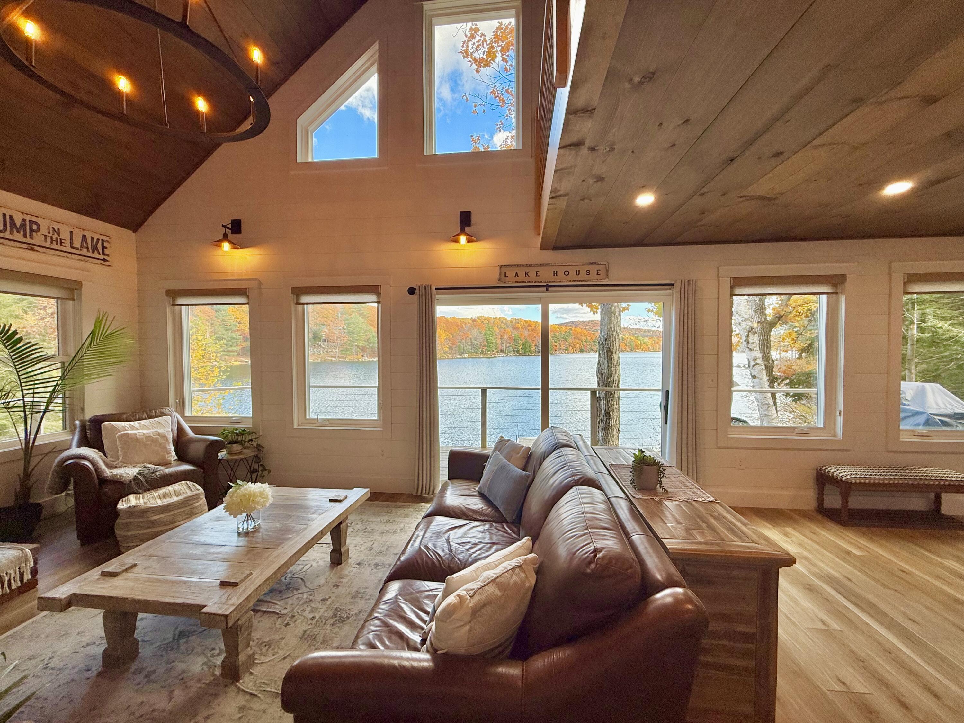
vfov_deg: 85.7
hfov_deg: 102.1
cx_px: 482
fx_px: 390
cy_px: 362
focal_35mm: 14
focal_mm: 2.22
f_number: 2.2
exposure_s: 1/154
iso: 50
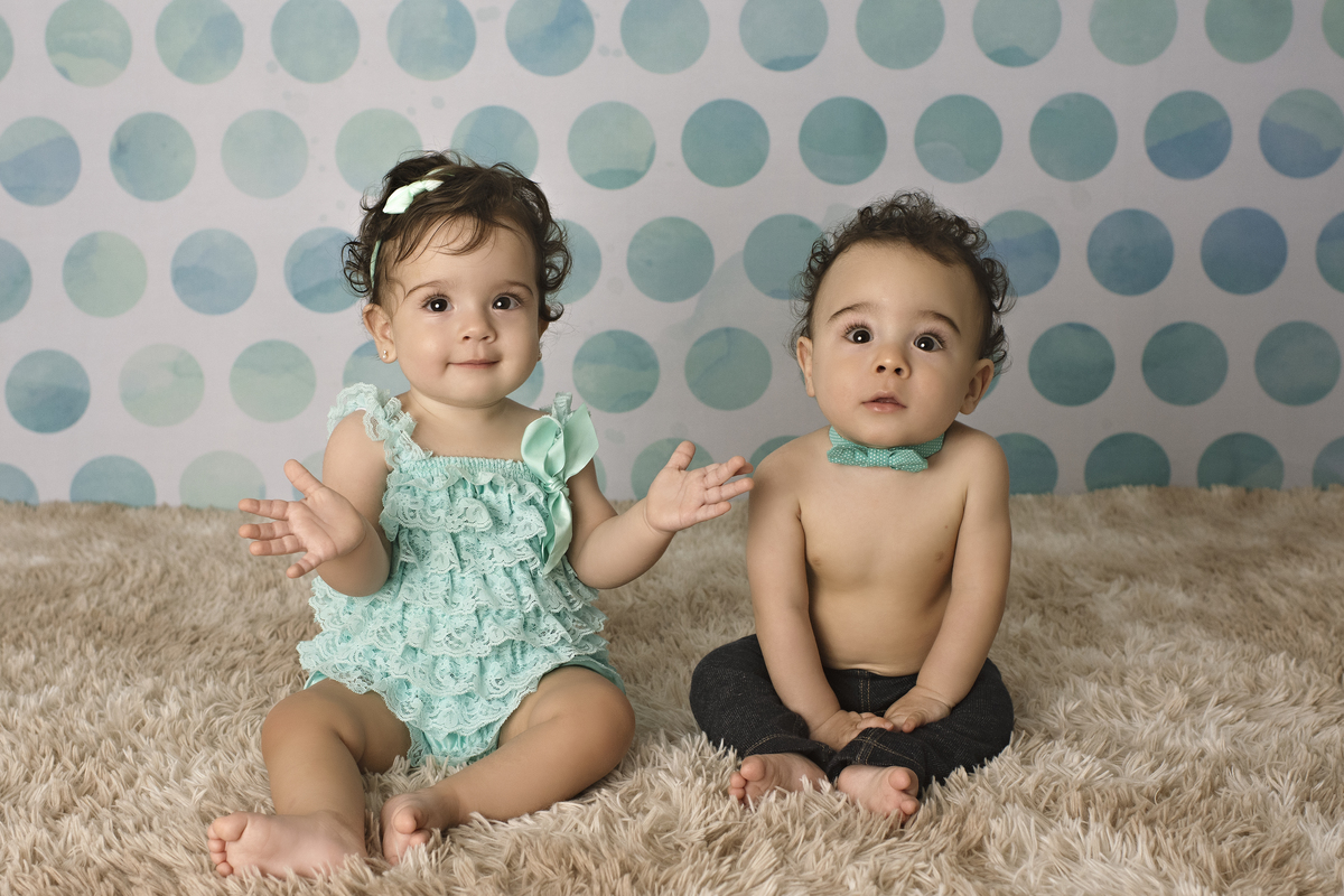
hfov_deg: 37.9
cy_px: 448
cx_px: 672
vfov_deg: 25.8
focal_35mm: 52
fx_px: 1960
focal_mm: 35
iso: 500
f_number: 4
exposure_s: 1/250
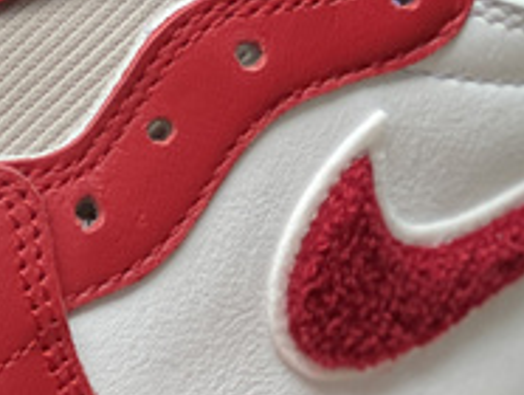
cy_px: 103
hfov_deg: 7.7
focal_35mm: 254
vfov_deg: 5.9
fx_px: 3850
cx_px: -99
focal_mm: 7.5
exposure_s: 1/121
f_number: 2.2
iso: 160
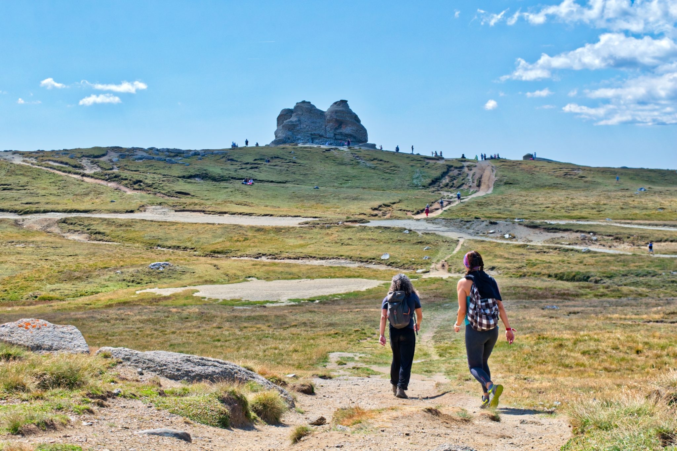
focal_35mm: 60
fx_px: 1128
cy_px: 226
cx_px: 338
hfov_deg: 33.4
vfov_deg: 22.6
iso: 200
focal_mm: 40
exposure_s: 1/500
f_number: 10
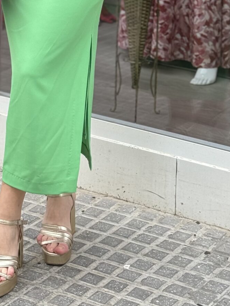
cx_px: 81
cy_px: -75
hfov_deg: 10.7
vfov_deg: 13.8
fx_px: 1222
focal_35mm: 138
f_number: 1.78
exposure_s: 1/290
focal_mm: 6.86
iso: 64
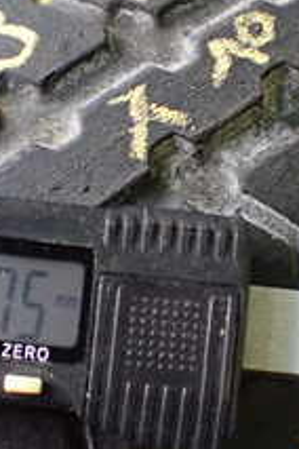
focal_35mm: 88
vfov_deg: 23.1
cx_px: 145
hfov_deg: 15.5
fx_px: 1096
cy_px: 188
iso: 800
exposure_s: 1/80
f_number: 2.3
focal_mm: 5.4
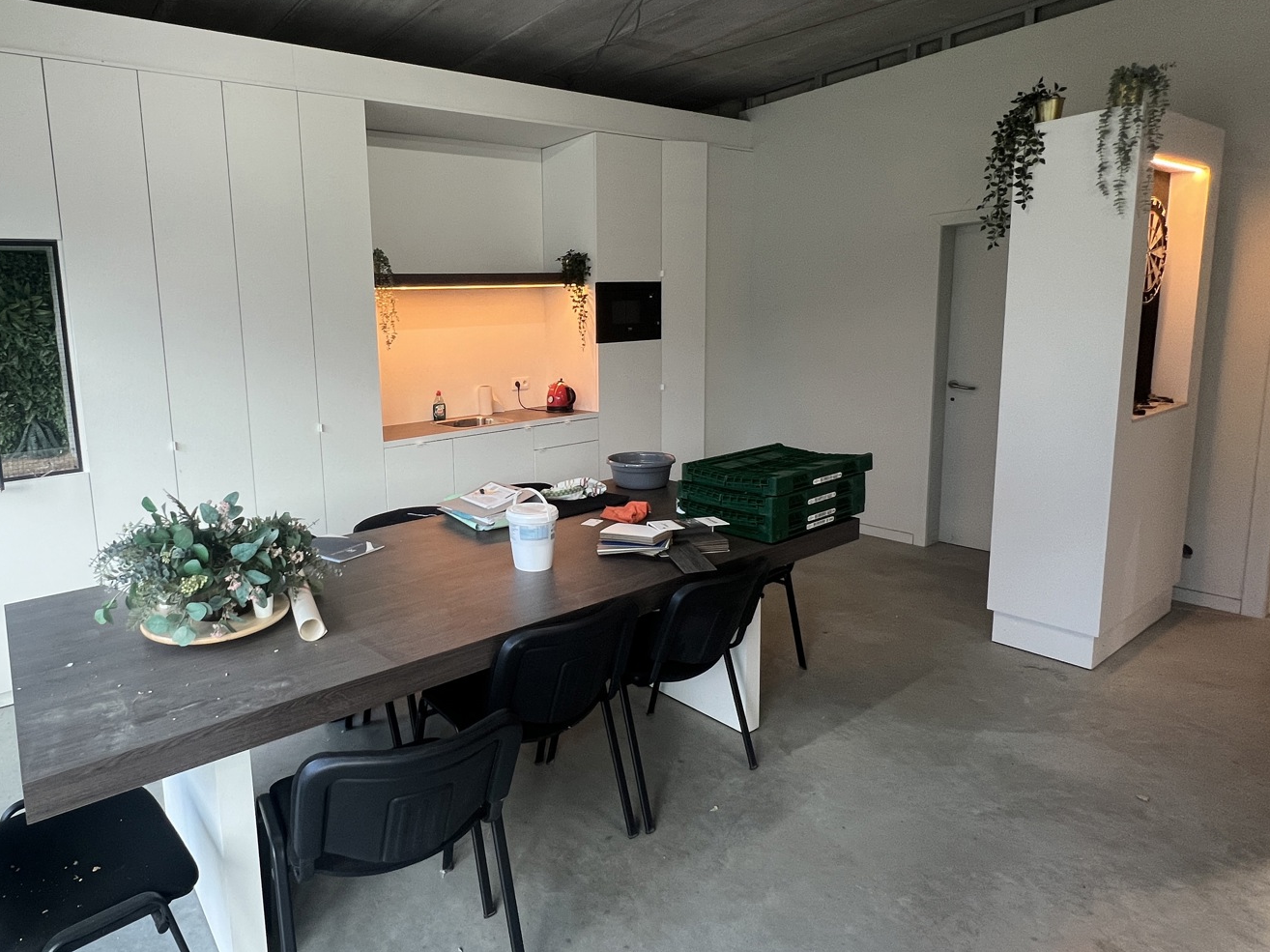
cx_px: 453
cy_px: 436
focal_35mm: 19
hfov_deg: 82.6
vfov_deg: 68.5
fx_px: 697
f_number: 1.8
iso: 125
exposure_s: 1/50
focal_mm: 1.57
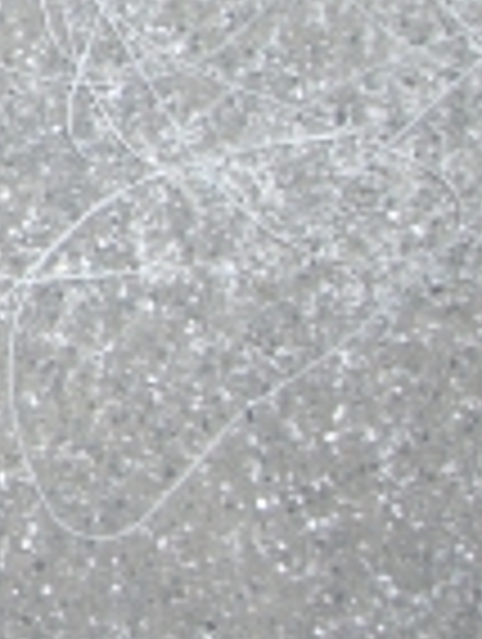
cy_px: -45
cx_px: -802
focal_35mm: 171
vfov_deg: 11.4
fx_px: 3165
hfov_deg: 7.9
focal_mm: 6.2
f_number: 2.7
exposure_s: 1/60
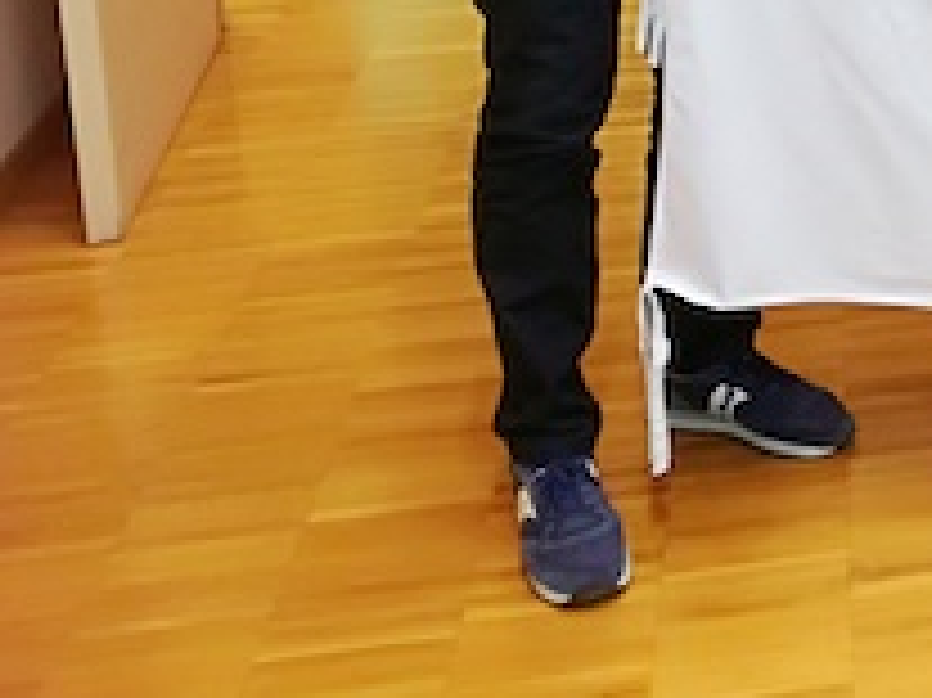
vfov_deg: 16.1
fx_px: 2287
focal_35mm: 85
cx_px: 1454
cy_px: -288
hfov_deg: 19.6
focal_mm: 3.79
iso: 200
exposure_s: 1/33.3
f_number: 2
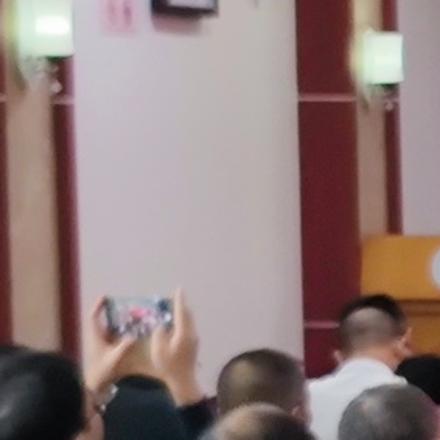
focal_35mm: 228
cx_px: 1466
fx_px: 3279
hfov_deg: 6.7
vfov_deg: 7.6
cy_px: 524
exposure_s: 1/50
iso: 52
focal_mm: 7.59
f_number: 1.95
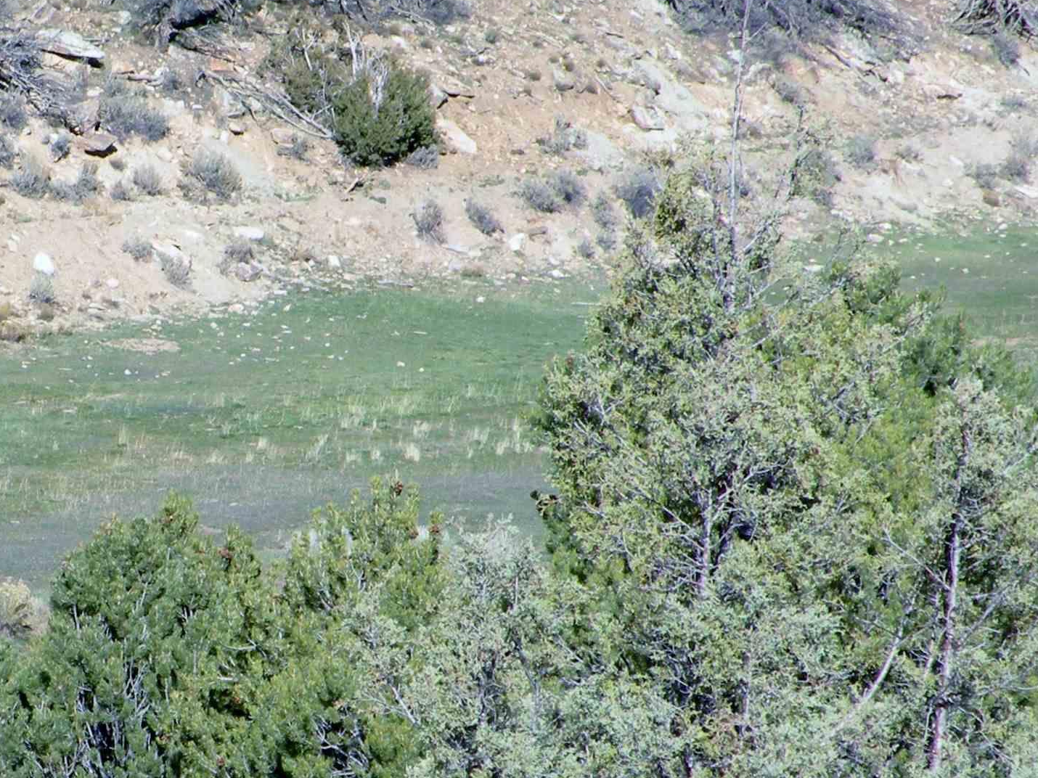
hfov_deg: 5.9
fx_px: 9984
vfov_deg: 4.5
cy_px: 558
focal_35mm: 333
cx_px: 228
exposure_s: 1/250
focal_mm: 27.4
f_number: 6.3
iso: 64
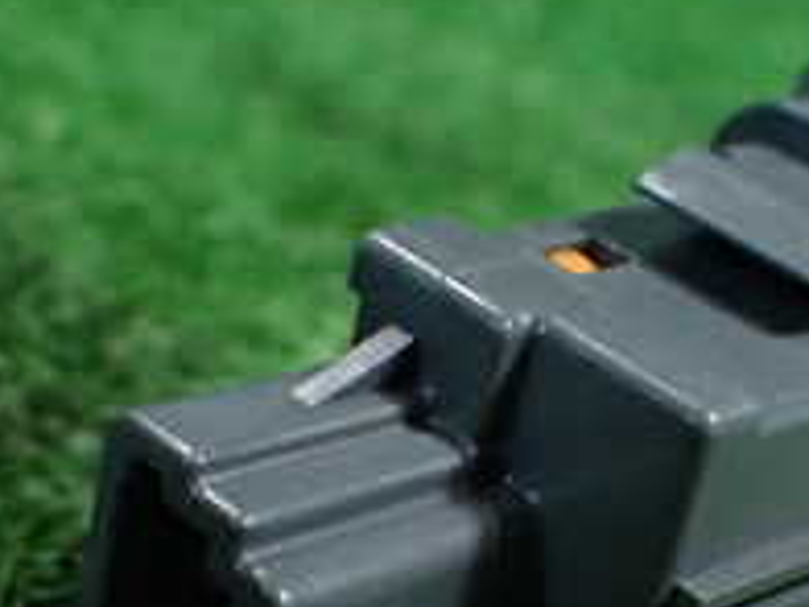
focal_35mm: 92
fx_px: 2150
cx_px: 528
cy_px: 574
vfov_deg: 15.8
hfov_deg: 21.2
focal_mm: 5.4
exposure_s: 1/125
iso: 800
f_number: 2.3
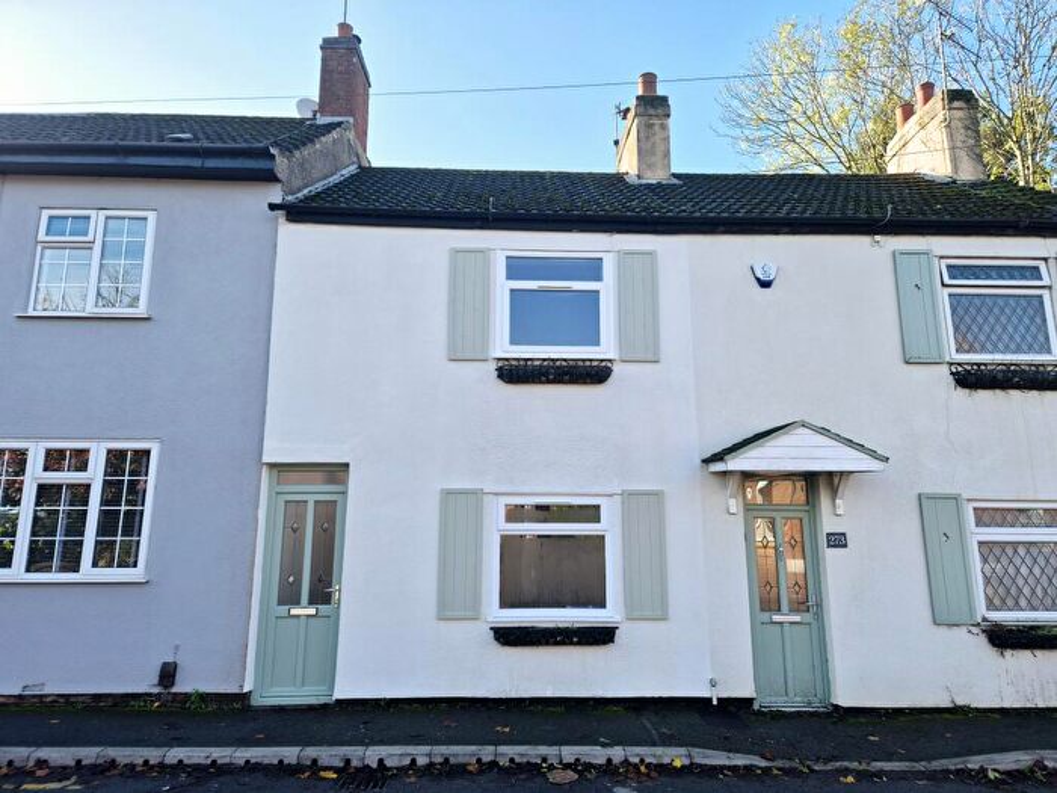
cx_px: 528
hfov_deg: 73.9
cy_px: 396
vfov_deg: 58.9
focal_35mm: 23
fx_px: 702
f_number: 1.8
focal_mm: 5.4
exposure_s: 1/833
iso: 25
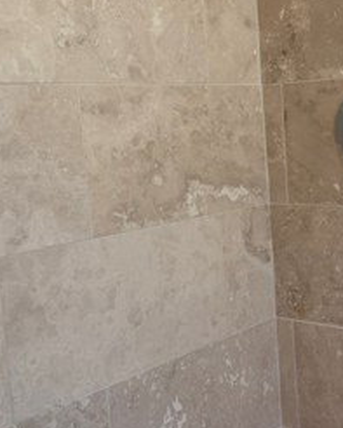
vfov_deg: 30.9
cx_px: 251
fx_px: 774
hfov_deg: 24.8
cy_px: 214
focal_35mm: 61
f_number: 1.78
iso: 200
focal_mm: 6.76
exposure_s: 1/60
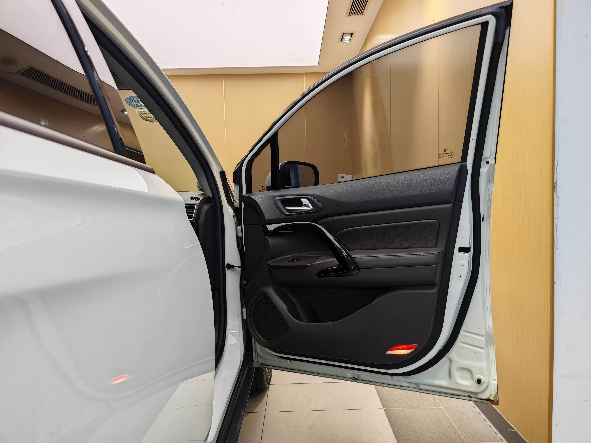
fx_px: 393
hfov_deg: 73.9
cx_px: 296
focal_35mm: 23
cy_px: 222
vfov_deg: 58.9
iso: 400
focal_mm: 8.7
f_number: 1.9
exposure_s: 1/93.7
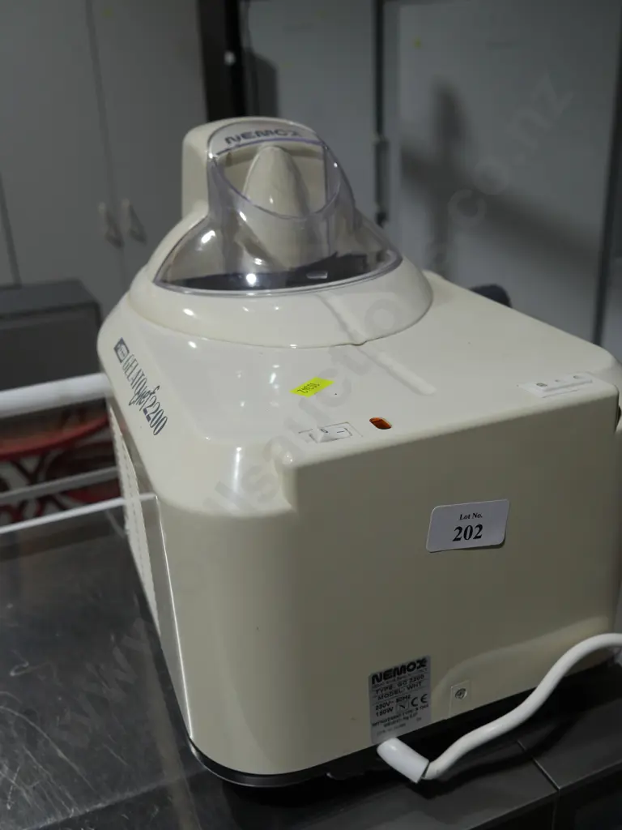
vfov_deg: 60.0
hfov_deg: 46.8
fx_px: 719
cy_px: 415
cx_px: 311
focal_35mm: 30
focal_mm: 15
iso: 200
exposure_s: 1/160
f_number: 4.5
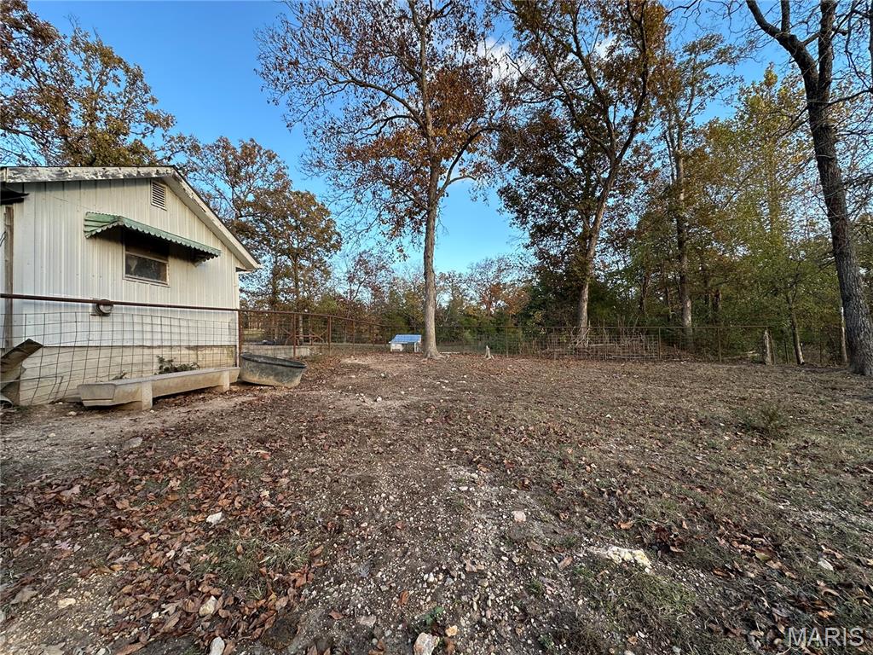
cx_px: 436
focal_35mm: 14
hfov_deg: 102.1
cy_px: 328
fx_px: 353
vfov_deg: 85.7
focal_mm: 2.22
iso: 40
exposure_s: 1/206
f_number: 2.2
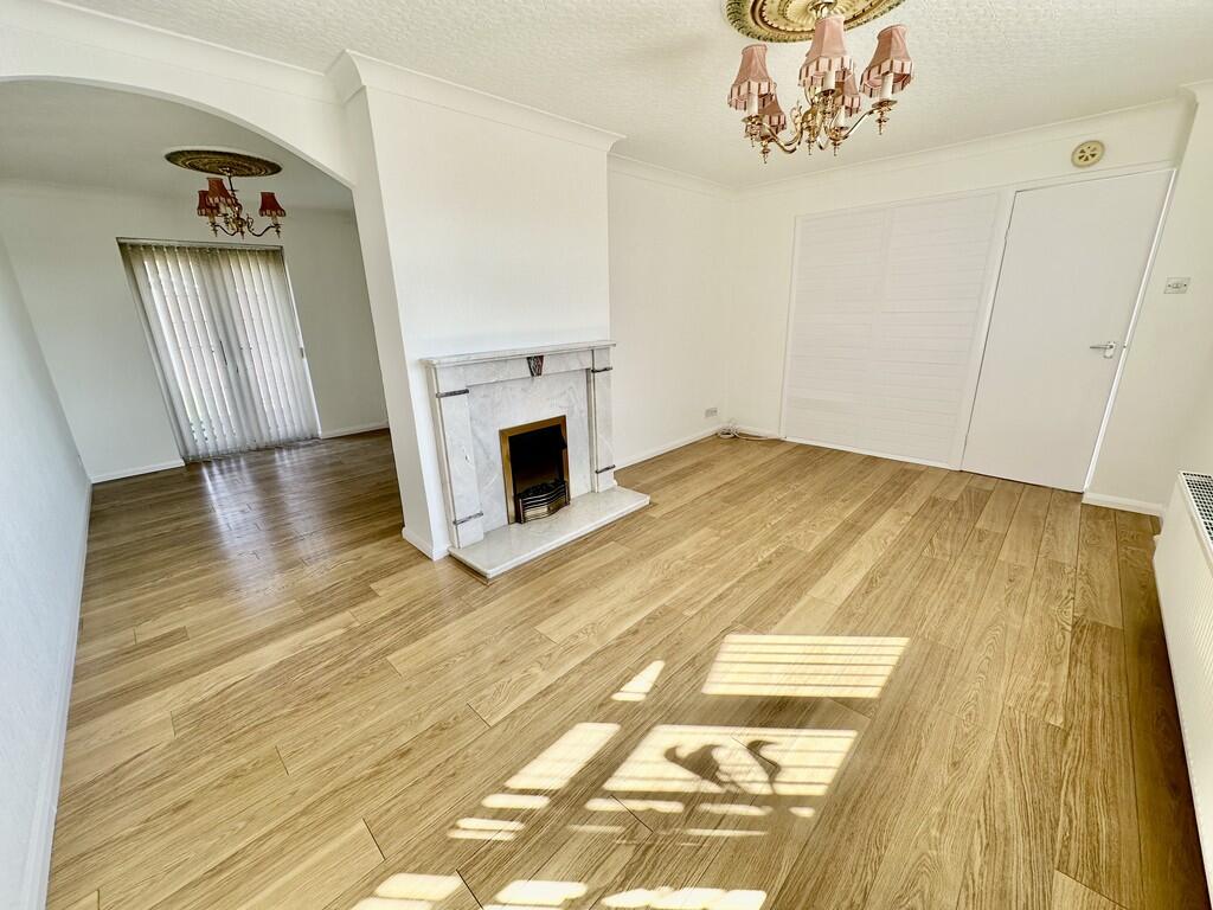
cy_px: 455
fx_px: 491
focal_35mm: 14
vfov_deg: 85.7
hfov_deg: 102.1
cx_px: 606
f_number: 2.2
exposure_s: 1/128
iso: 40
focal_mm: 2.22
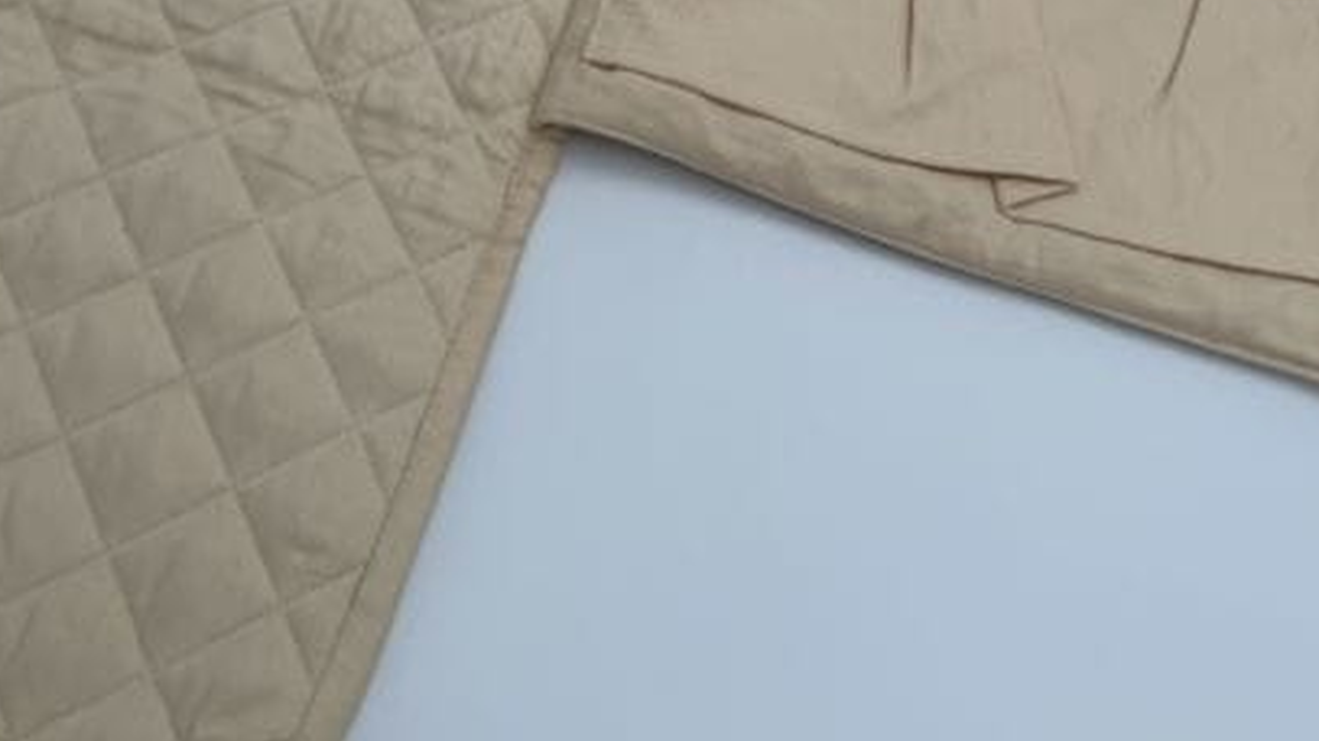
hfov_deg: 47.3
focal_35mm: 43
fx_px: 1503
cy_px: -197
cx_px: 711
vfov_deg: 24.5
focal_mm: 6.86
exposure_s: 1/1285
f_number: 1.78
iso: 80
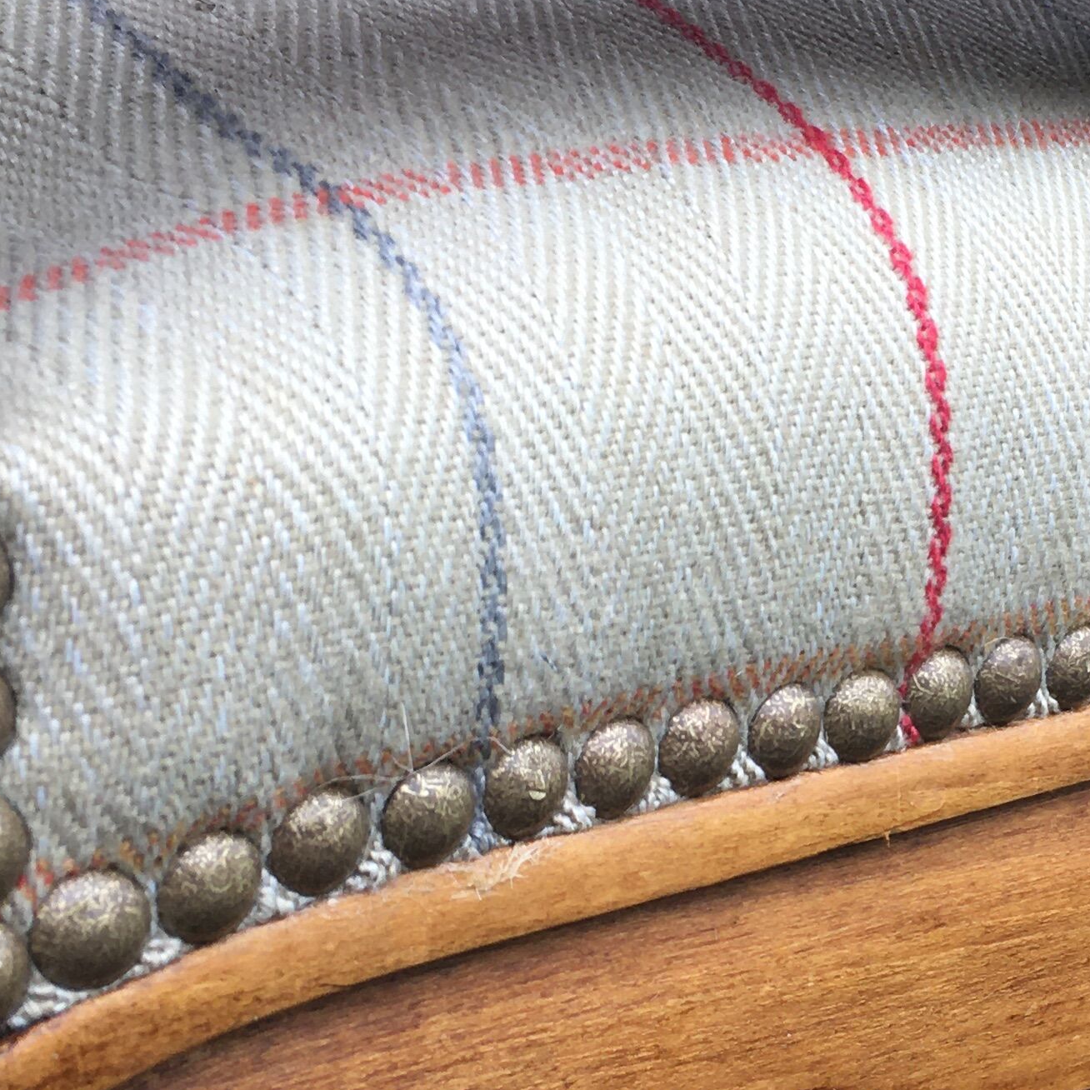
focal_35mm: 79
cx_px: 980
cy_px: 648
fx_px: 2814
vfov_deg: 21.9
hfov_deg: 21.4
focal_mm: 4.15
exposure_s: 1/120
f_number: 2.2
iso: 25
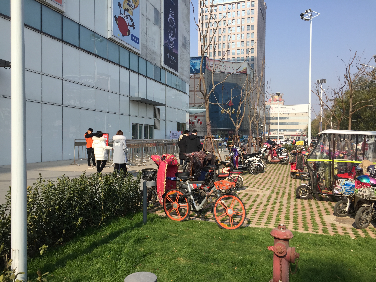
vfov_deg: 48.2
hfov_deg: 61.7
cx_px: 188
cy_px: 141
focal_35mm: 29
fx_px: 315
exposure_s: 1/1582
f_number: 2.2
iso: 32
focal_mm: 4.15
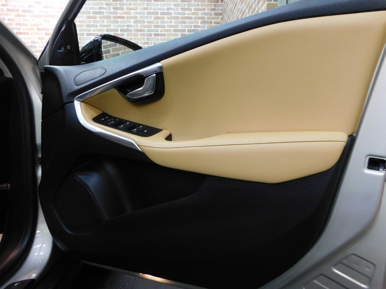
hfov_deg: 73.9
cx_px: 193
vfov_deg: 58.9
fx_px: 256
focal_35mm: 23
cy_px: 144
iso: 400
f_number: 3
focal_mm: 4
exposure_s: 1/25
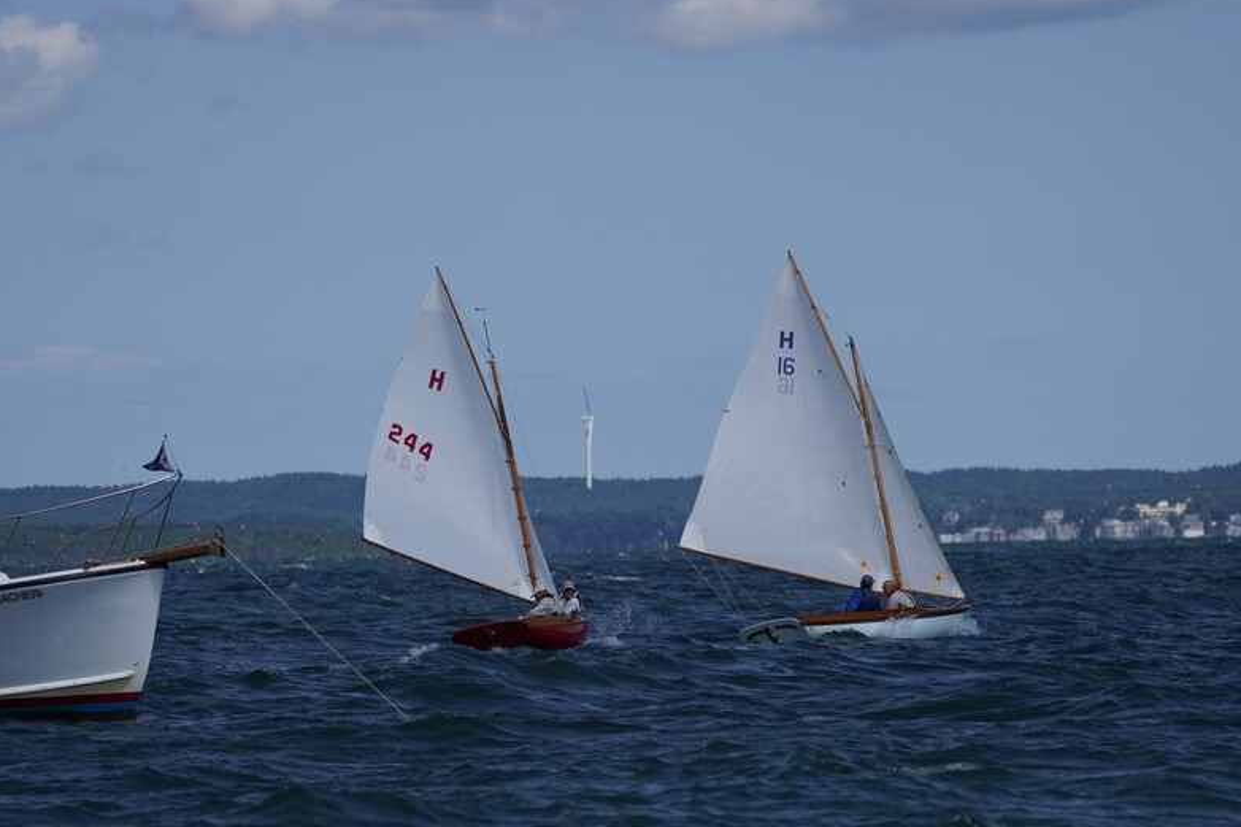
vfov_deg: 4.5
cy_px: 412
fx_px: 10580
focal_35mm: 307
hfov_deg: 6.7
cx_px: 632
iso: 125
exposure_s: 1/1600
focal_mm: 200
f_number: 5.6
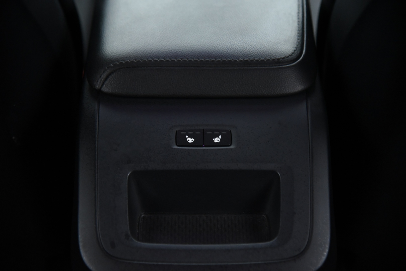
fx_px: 880
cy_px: 136
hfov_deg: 26.0
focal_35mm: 78
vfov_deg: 17.5
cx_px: 203
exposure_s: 1/15
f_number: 4
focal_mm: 78
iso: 4000
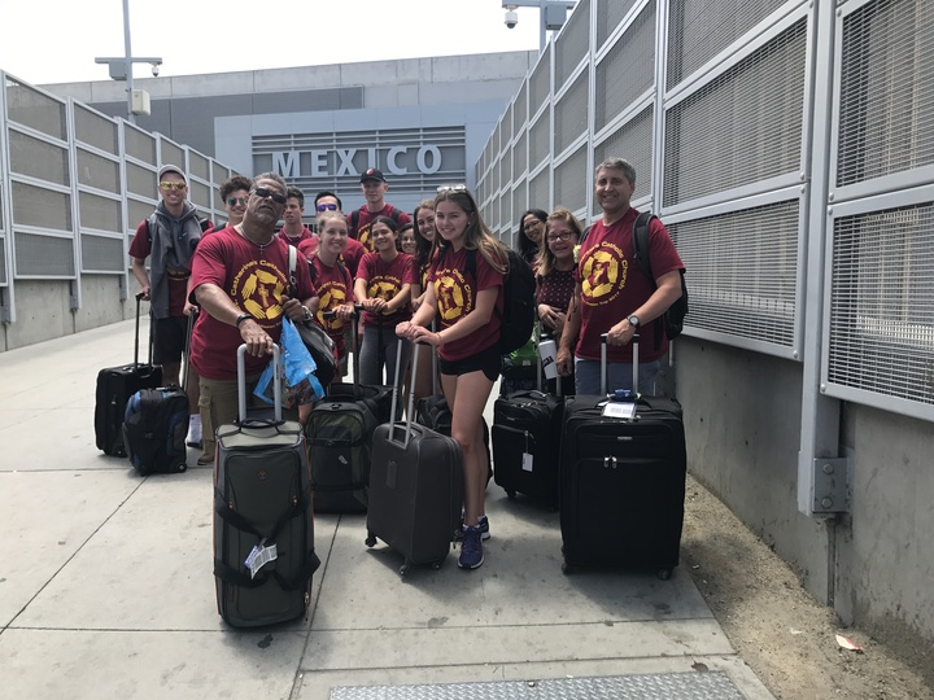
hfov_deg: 63.4
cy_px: 350
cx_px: 467
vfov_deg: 49.7
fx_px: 755
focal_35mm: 28
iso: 20
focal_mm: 3.99
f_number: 1.8
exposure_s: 1/725
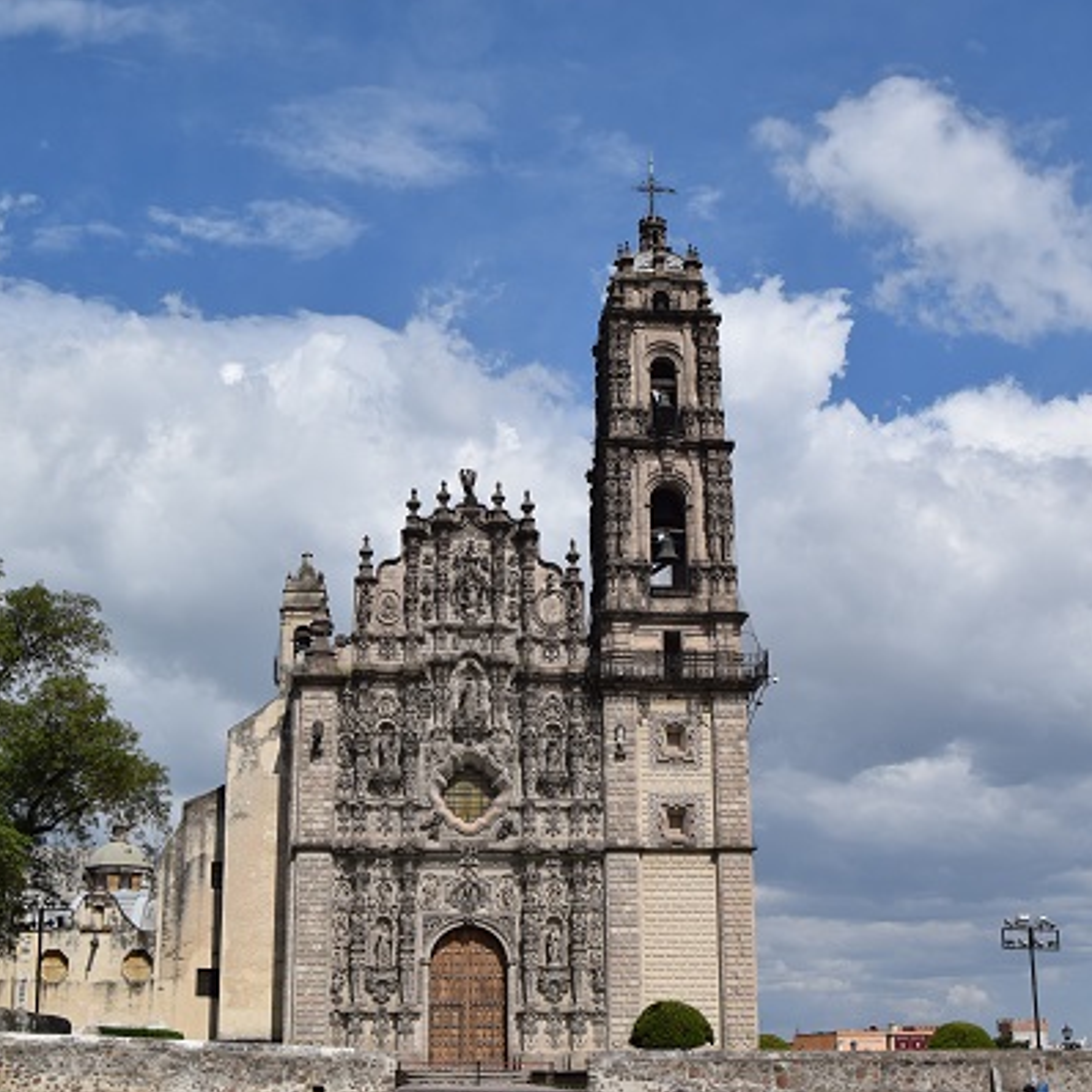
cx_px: 532
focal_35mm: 50
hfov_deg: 34.0
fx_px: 1785
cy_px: 546
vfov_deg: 34.0
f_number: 11
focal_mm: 26
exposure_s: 1/500
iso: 200
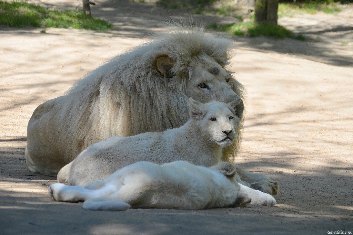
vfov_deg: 7.6
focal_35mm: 180
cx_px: 176
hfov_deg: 11.4
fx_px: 1765
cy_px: 118
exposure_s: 1/1000
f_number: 6
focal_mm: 120
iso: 800
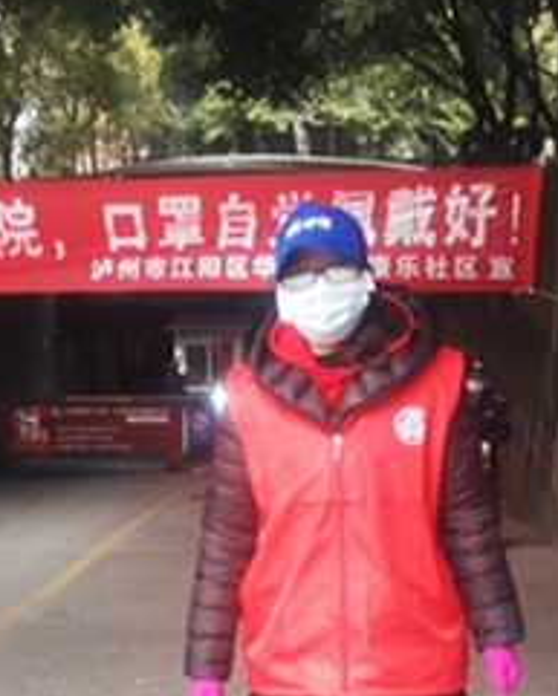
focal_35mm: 70
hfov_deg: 21.9
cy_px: 560
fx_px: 1444
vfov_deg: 26.6
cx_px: 252
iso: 250
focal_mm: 4.75
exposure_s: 1/50
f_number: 1.8
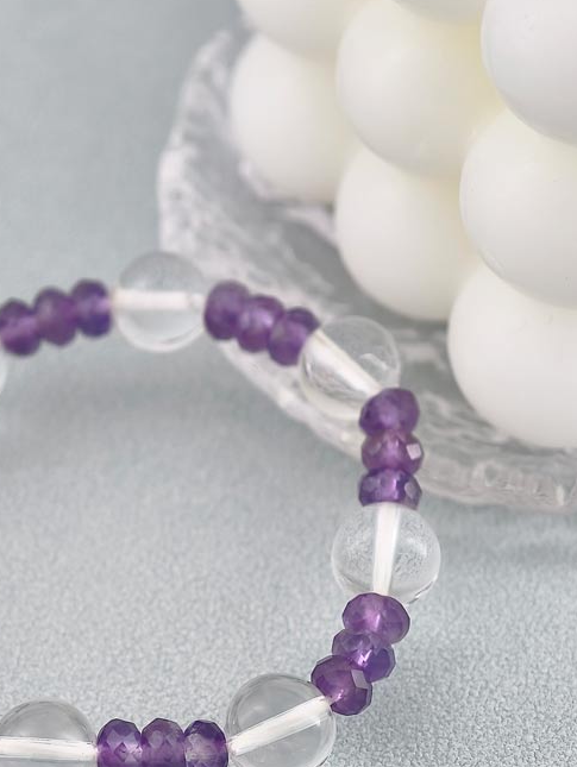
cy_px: 468
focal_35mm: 152
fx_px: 3373
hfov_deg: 9.8
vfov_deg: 13.0
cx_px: 118
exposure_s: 1/160
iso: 125
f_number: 2.67
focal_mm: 22.48
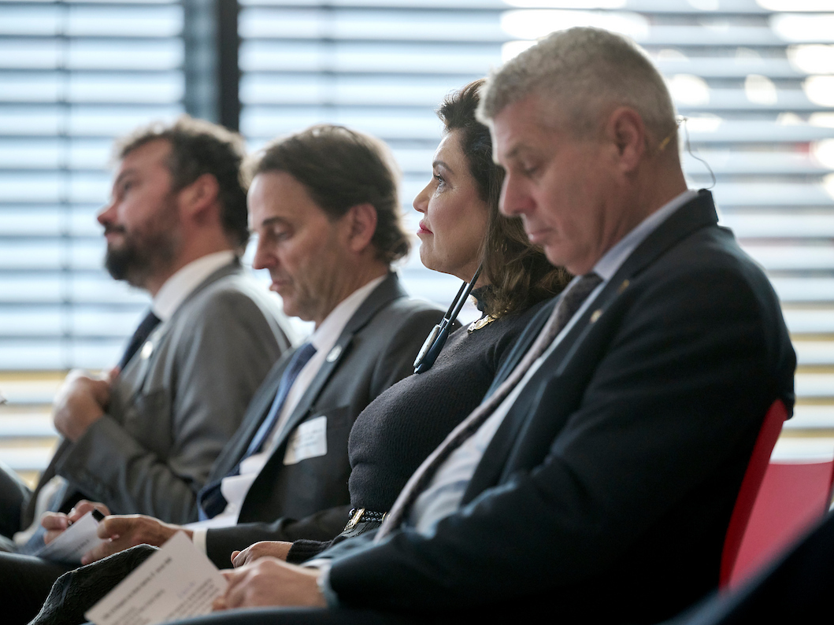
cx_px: 385
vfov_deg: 7.2
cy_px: 311
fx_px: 4987
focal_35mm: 207
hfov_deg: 9.6
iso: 1600
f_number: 2.8
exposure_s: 1/800
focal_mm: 190
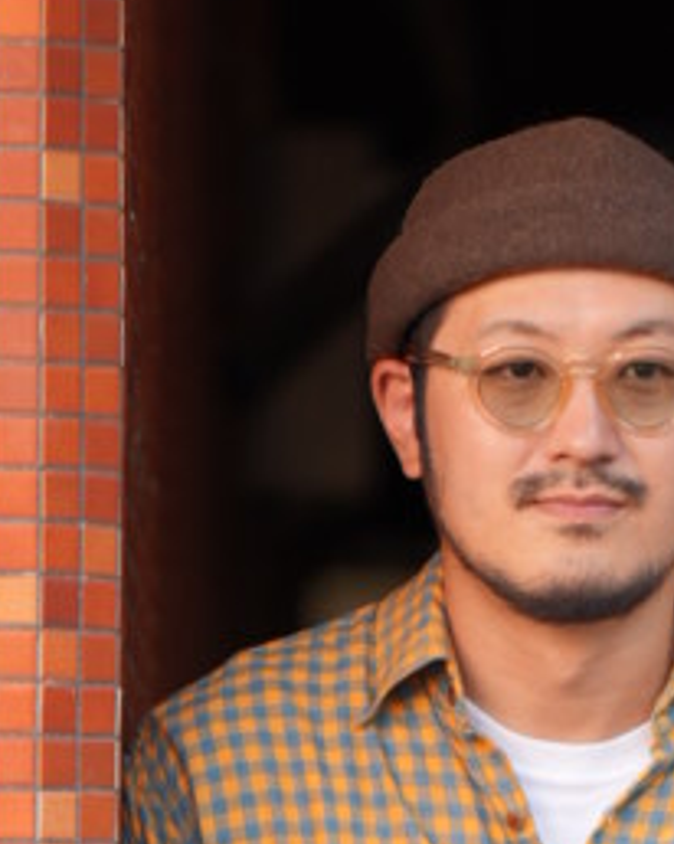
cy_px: 1230
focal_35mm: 501
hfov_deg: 3.1
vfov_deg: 3.8
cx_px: 860
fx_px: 12507
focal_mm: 85
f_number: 1.4
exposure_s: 1/320
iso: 100
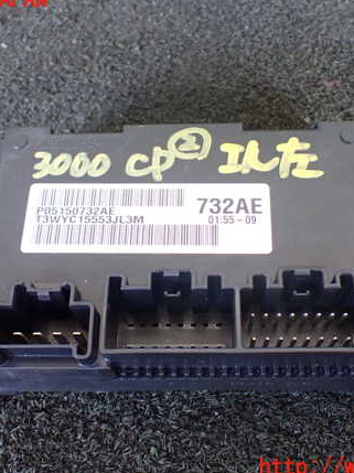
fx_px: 574
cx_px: 178
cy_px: 234
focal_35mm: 42
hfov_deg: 34.3
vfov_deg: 44.8
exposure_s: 1/80
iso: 800
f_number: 2.3
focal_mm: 5.4
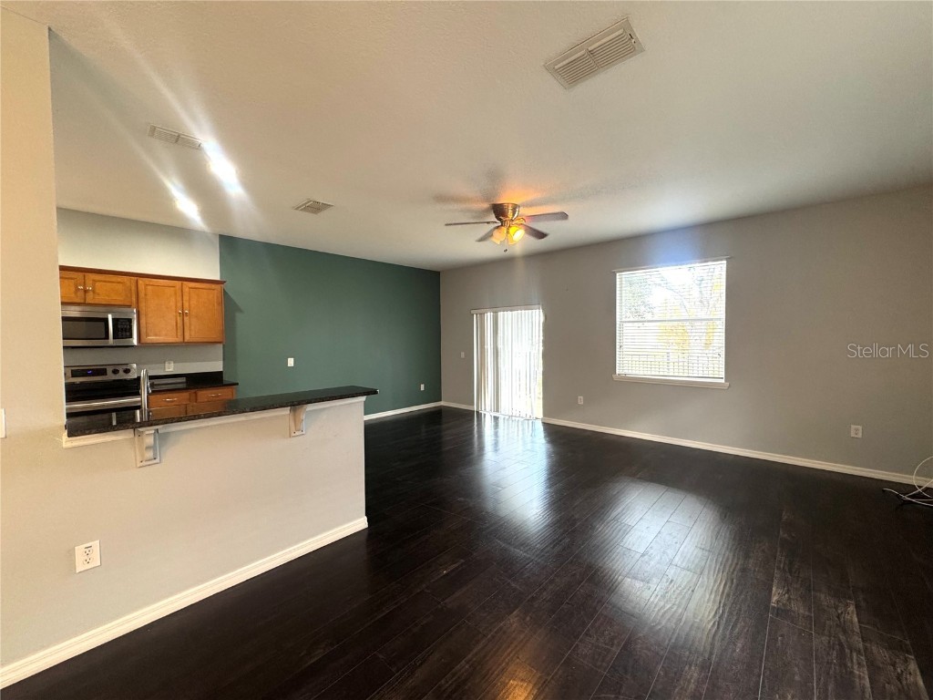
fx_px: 377
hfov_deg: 102.1
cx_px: 466
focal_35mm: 14
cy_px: 350
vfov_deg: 85.7
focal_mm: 2.22
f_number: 2.2
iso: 250
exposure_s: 1/60
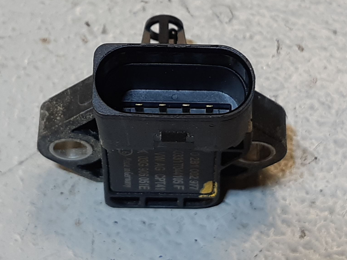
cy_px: 129
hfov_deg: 52.6
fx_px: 351
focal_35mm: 35
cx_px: 188
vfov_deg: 40.7
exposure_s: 1/50
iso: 50
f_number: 1.7
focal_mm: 3.93
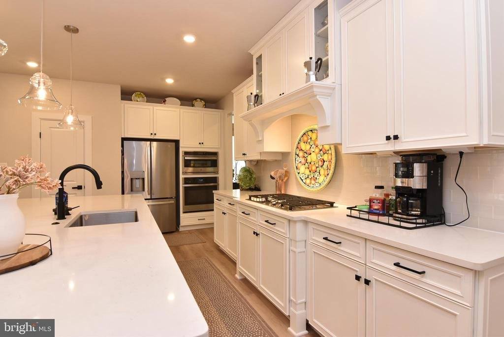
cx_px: 252
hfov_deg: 90.0
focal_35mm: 18
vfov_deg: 67.5
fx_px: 252
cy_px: 168
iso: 800
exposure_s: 1/25
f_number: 8
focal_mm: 12
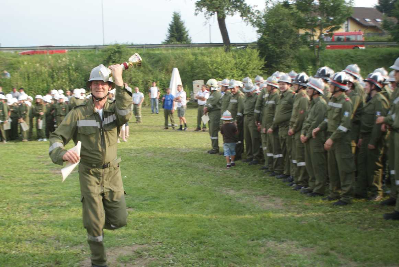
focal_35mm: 42
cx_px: 200
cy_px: 134
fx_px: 466
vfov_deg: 32.0
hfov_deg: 46.3
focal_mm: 28
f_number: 4.5
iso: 100
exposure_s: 1/200
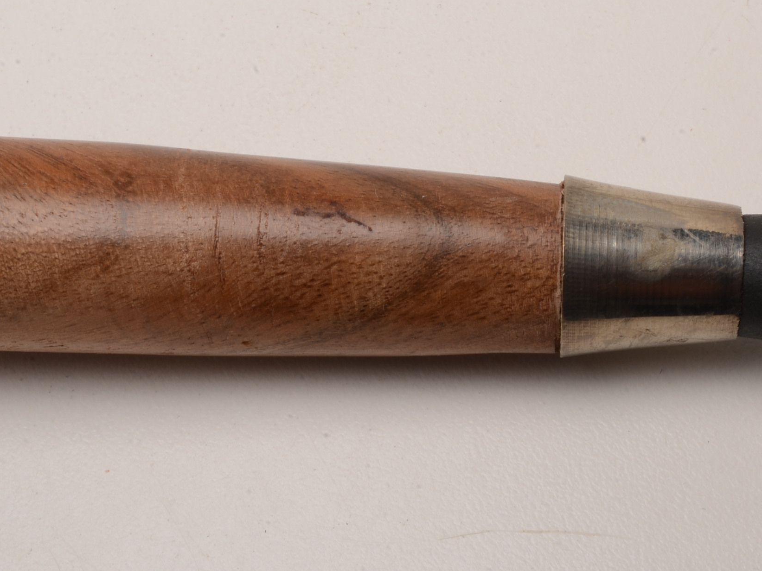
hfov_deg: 16.5
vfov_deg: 12.5
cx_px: 541
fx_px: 2613
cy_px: 257
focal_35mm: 119
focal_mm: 55
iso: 100
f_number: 32
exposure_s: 1/160
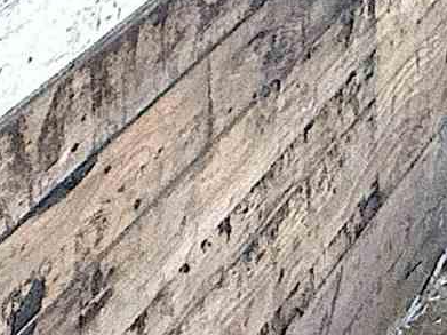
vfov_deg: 9.5
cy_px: -763
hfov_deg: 13.1
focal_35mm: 110
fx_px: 1420
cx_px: 1091
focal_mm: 2.22
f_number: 2.2
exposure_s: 1/60
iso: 500
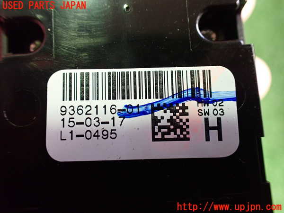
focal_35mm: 30
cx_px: 142
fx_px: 246
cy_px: 106
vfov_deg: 46.8
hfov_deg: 60.0
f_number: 2.3
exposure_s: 1/60
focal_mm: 5.4
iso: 800
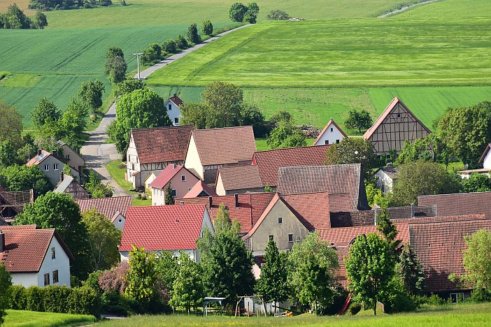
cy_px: 164
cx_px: 246
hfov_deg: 9.8
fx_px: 2864
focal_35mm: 210
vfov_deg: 6.5
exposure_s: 1/400
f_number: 11
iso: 200
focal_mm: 140
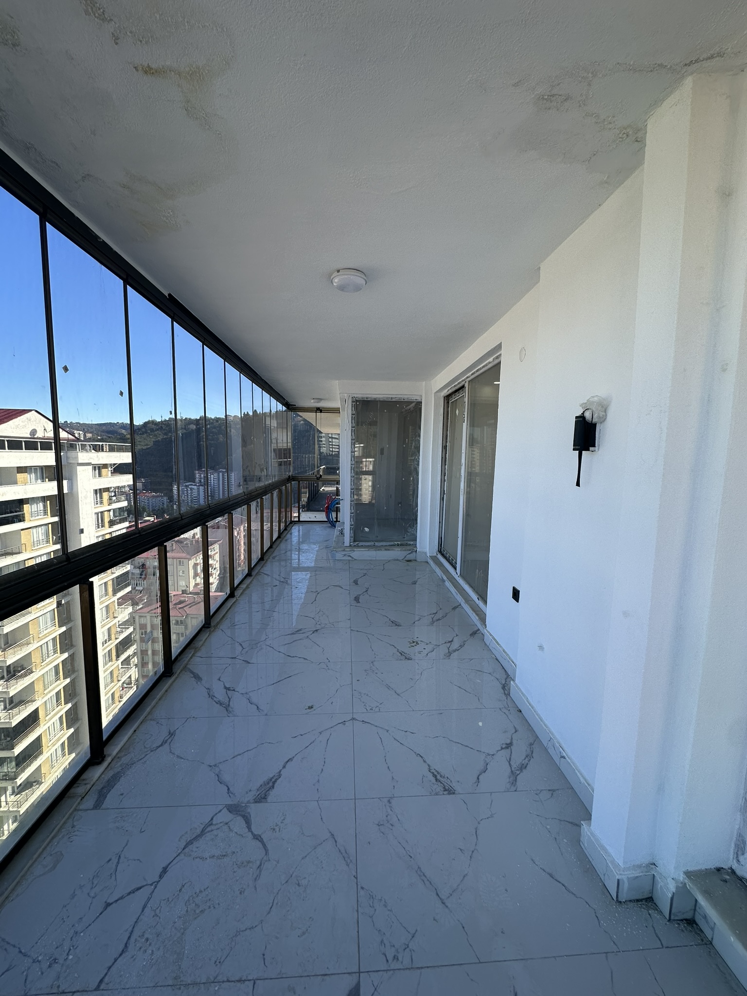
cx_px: 374
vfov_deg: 102.1
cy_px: 498
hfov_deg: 85.7
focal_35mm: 14
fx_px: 403
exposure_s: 1/245
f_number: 2.2
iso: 40
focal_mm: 2.22
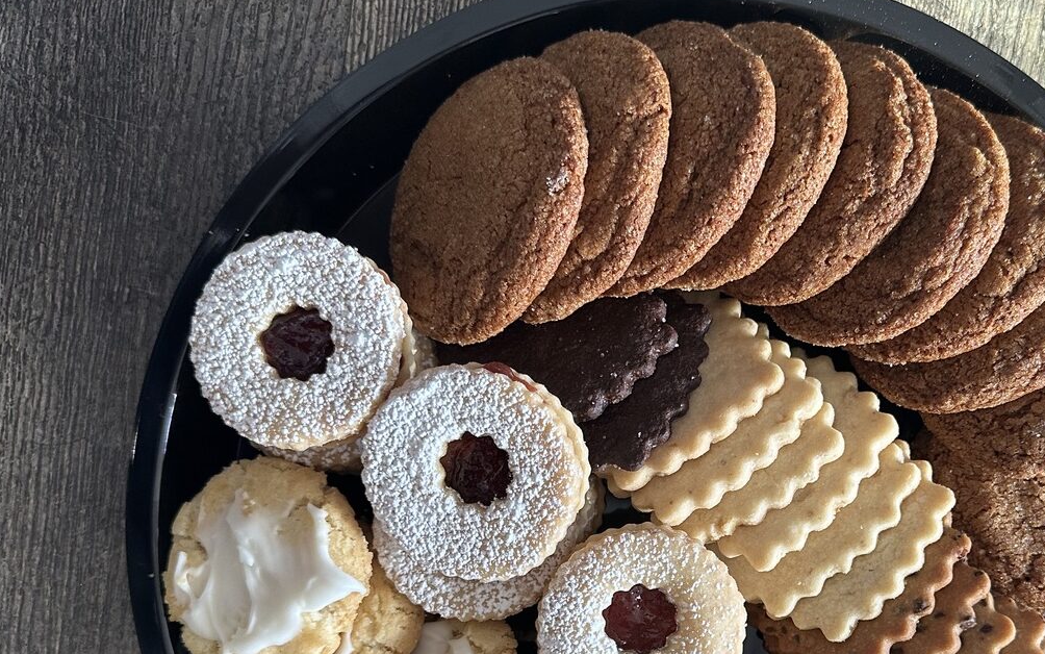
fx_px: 1082
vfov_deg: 32.5
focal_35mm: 38
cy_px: 541
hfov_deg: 50.7
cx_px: 691
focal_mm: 6.86
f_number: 1.78
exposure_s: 1/79
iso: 250
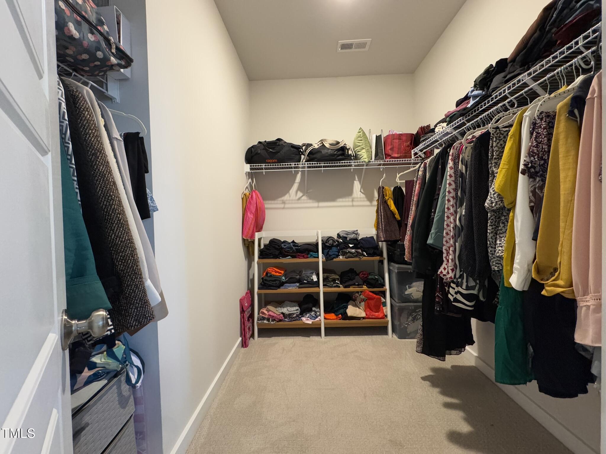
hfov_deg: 102.1
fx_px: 245
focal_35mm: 14
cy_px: 227
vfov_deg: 85.7
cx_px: 303
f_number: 2.2
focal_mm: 2.22
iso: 640
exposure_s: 1/60
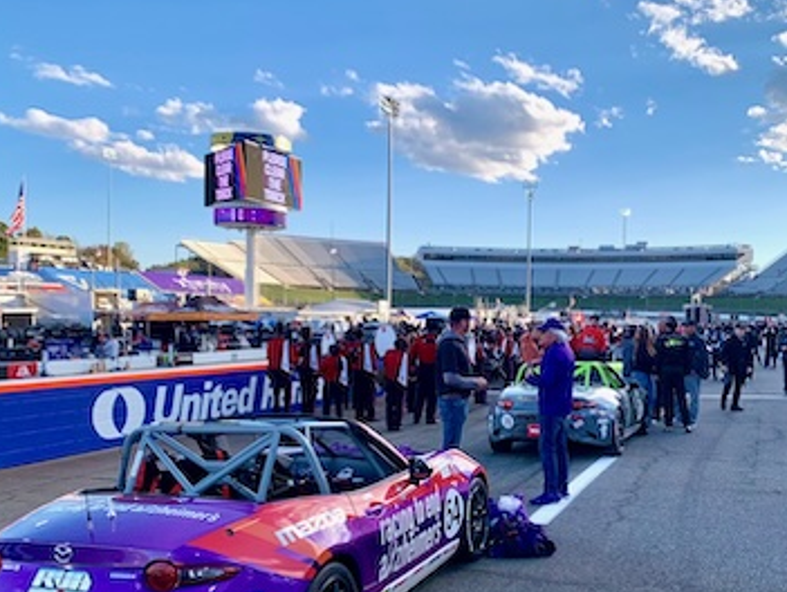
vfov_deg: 38.5
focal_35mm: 37
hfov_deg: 49.9
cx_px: 455
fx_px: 842
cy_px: 360
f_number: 1.8
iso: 25
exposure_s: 1/1447
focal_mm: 4.25
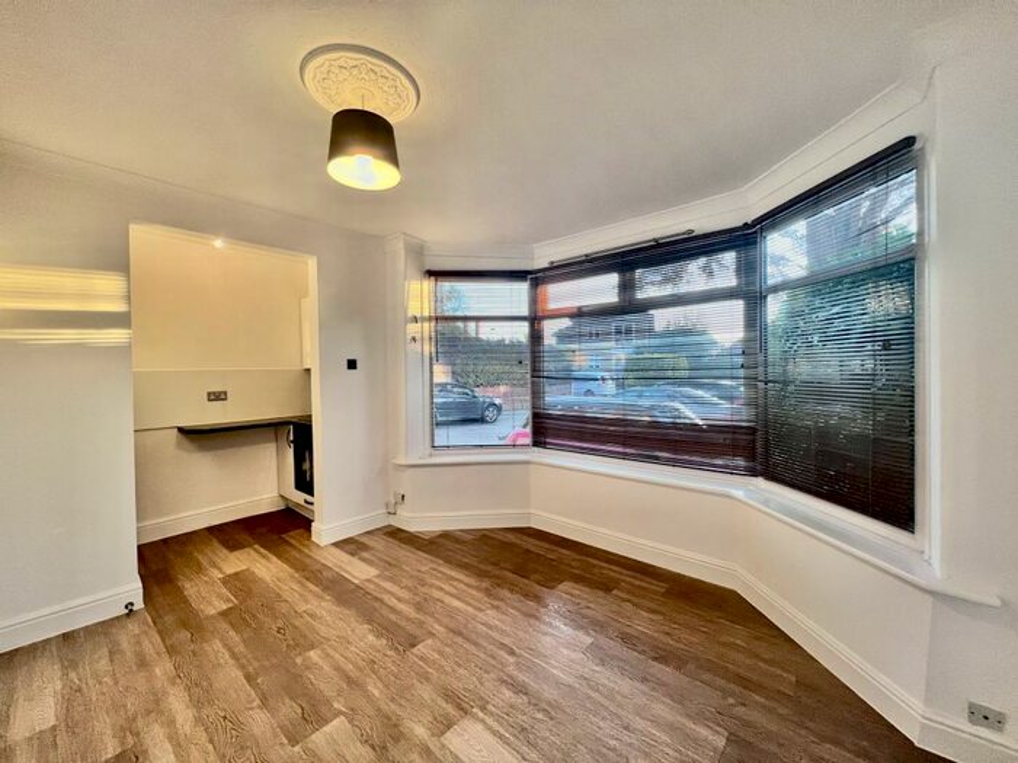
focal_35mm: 13
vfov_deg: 89.9
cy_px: 382
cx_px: 509
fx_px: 382
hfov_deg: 106.2
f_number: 1.8
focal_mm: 1.57
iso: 160
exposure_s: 1/100
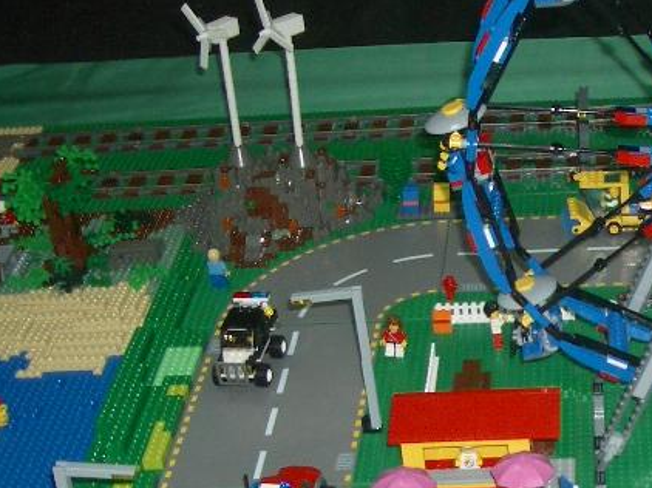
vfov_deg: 17.2
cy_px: 417
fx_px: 1600
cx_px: 684
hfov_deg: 22.0
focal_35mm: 85
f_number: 2.6
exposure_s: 1/60
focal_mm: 5.8
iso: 100
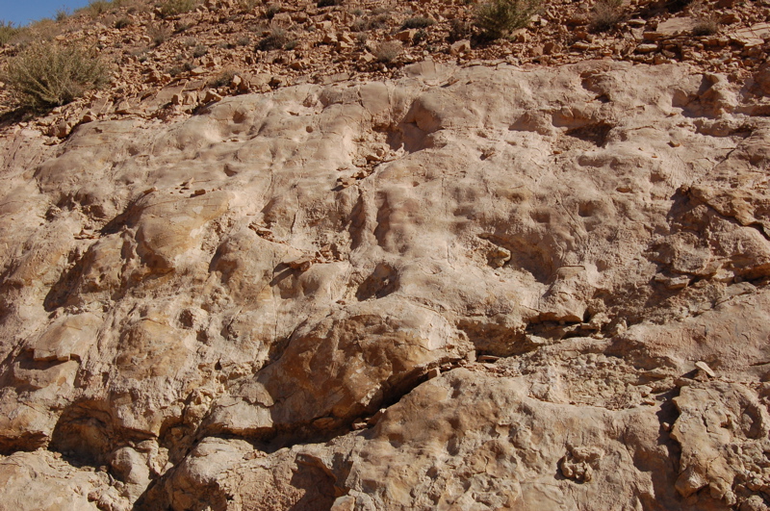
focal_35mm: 42
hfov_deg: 46.5
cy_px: 256
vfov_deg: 31.8
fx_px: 897
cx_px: 385
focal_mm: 28
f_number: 10
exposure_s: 1/400
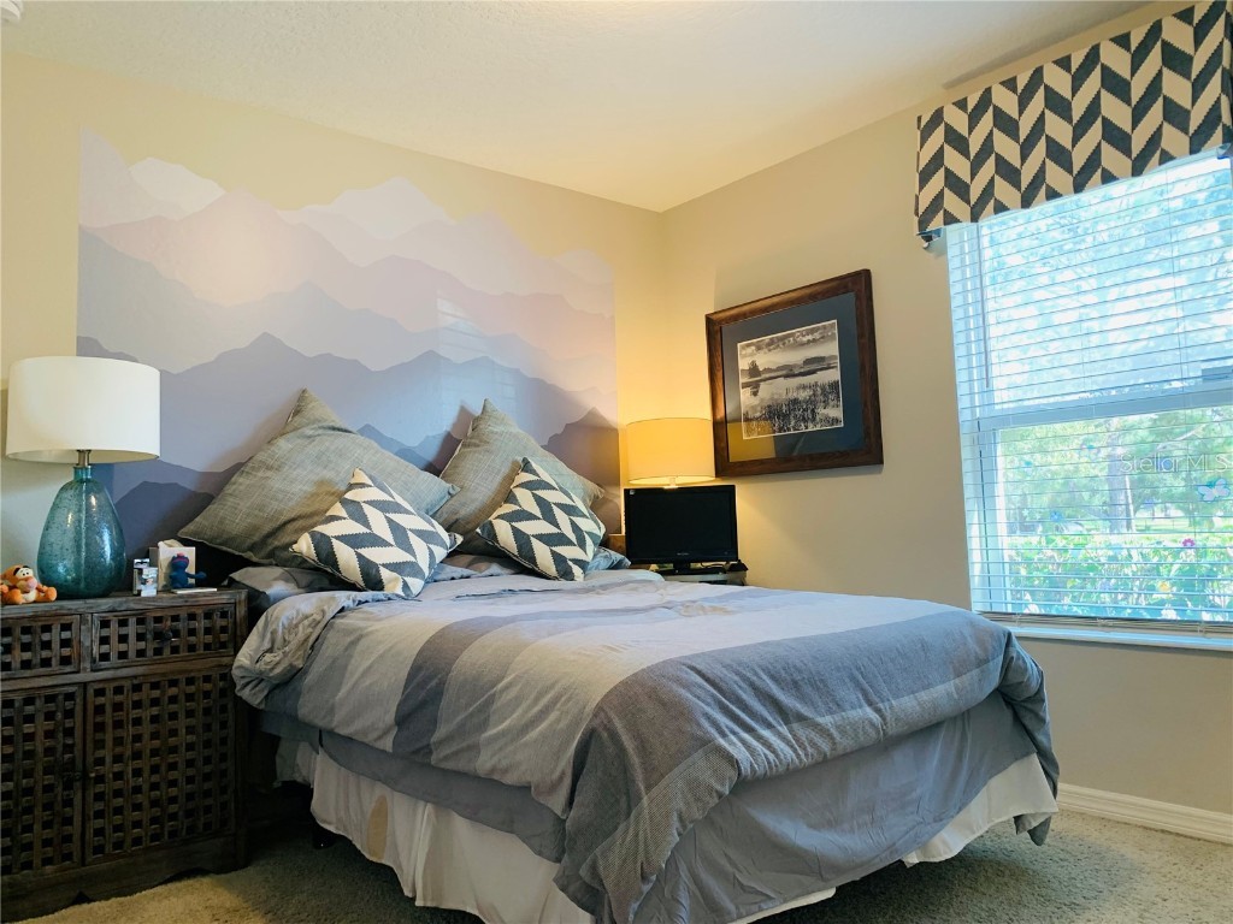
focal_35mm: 26
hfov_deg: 67.3
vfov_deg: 53.1
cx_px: 616
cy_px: 462
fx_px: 926
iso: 100
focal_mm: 4.25
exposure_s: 1/60
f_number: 1.8
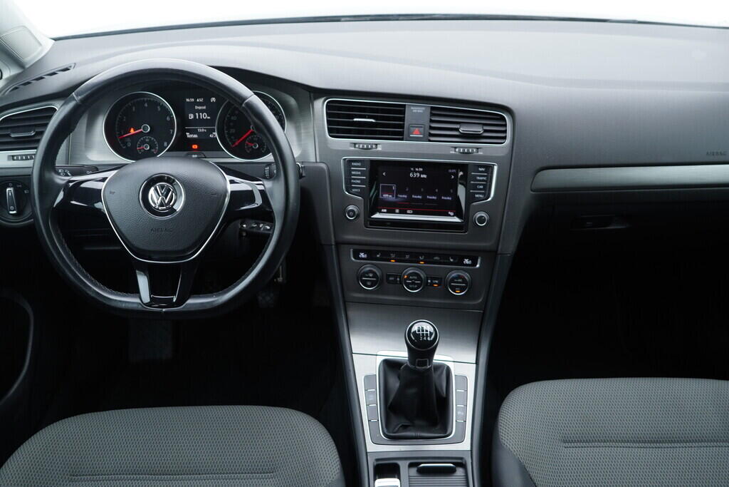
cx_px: 364
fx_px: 729
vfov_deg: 36.9
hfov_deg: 53.1
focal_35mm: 36
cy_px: 244
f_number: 2.8
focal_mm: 24
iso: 250
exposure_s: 1/40
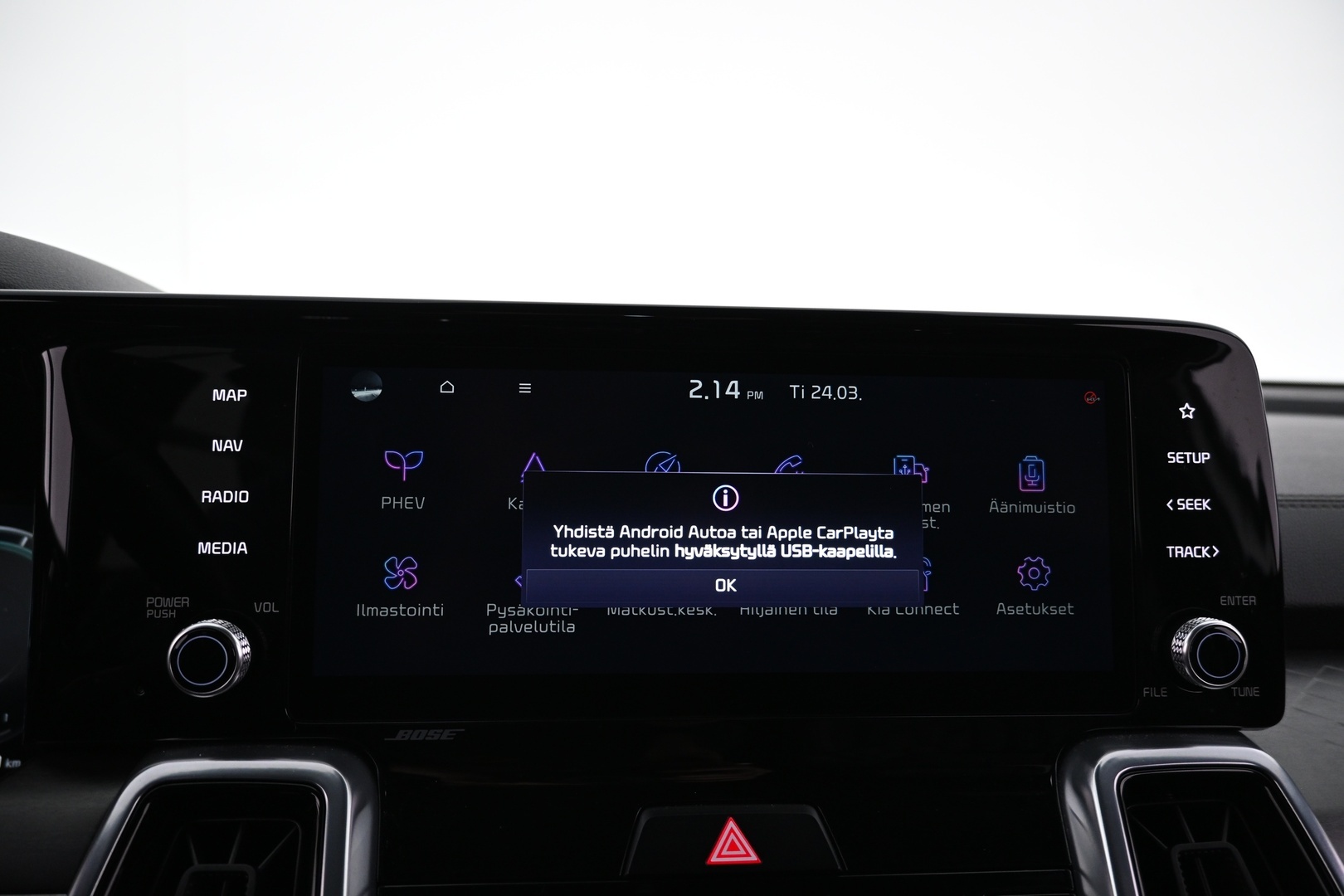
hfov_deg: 73.7
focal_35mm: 24
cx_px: 672
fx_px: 896
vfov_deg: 53.1
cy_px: 448
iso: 800
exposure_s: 1/25
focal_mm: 16
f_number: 3.5
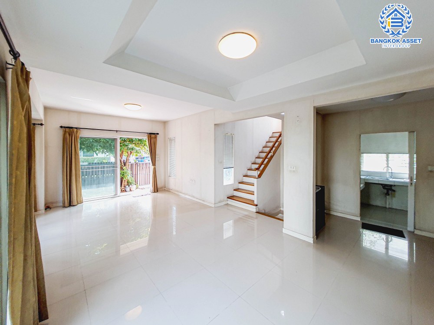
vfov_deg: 89.9
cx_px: 217
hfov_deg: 106.2
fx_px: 163
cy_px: 162
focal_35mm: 13
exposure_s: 1/50
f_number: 2.2
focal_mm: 1.74
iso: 50
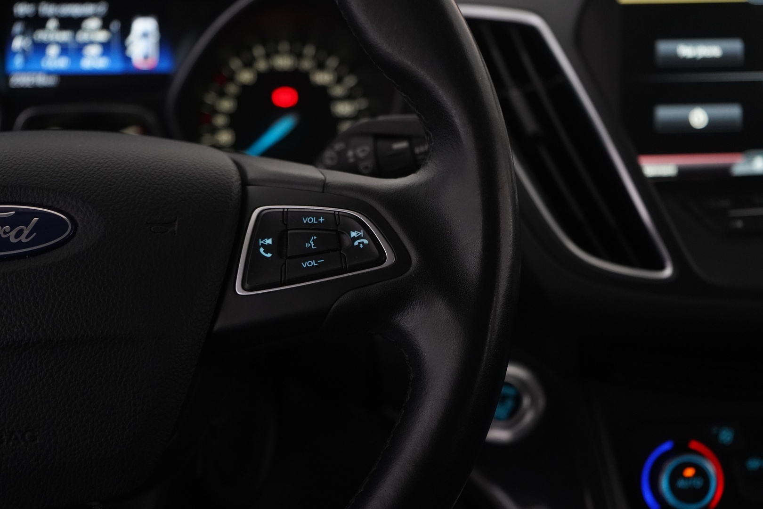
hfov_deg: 32.9
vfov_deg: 22.3
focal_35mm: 61
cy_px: 254
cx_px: 382
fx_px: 1293
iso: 4000
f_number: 5.6
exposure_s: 1/60
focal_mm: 61
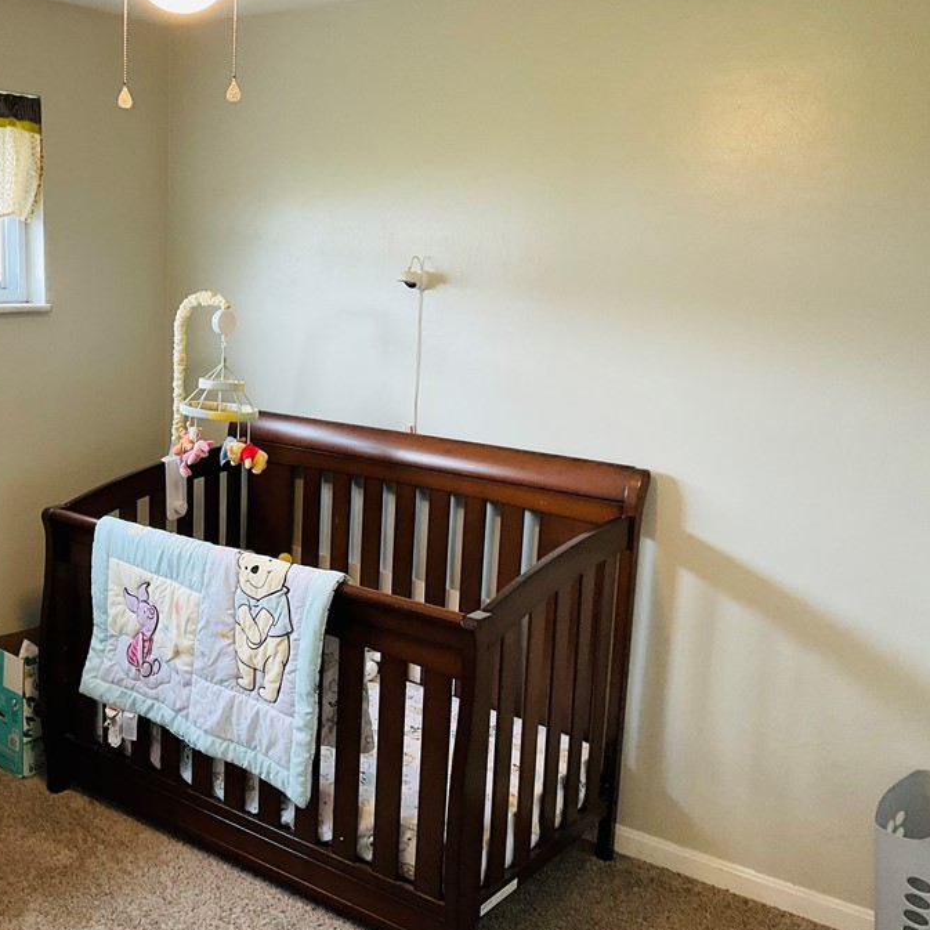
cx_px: 268
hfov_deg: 41.9
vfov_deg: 42.8
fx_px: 1185
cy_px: 464
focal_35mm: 39
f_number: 1.8
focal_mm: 3
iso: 125
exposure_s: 1/60
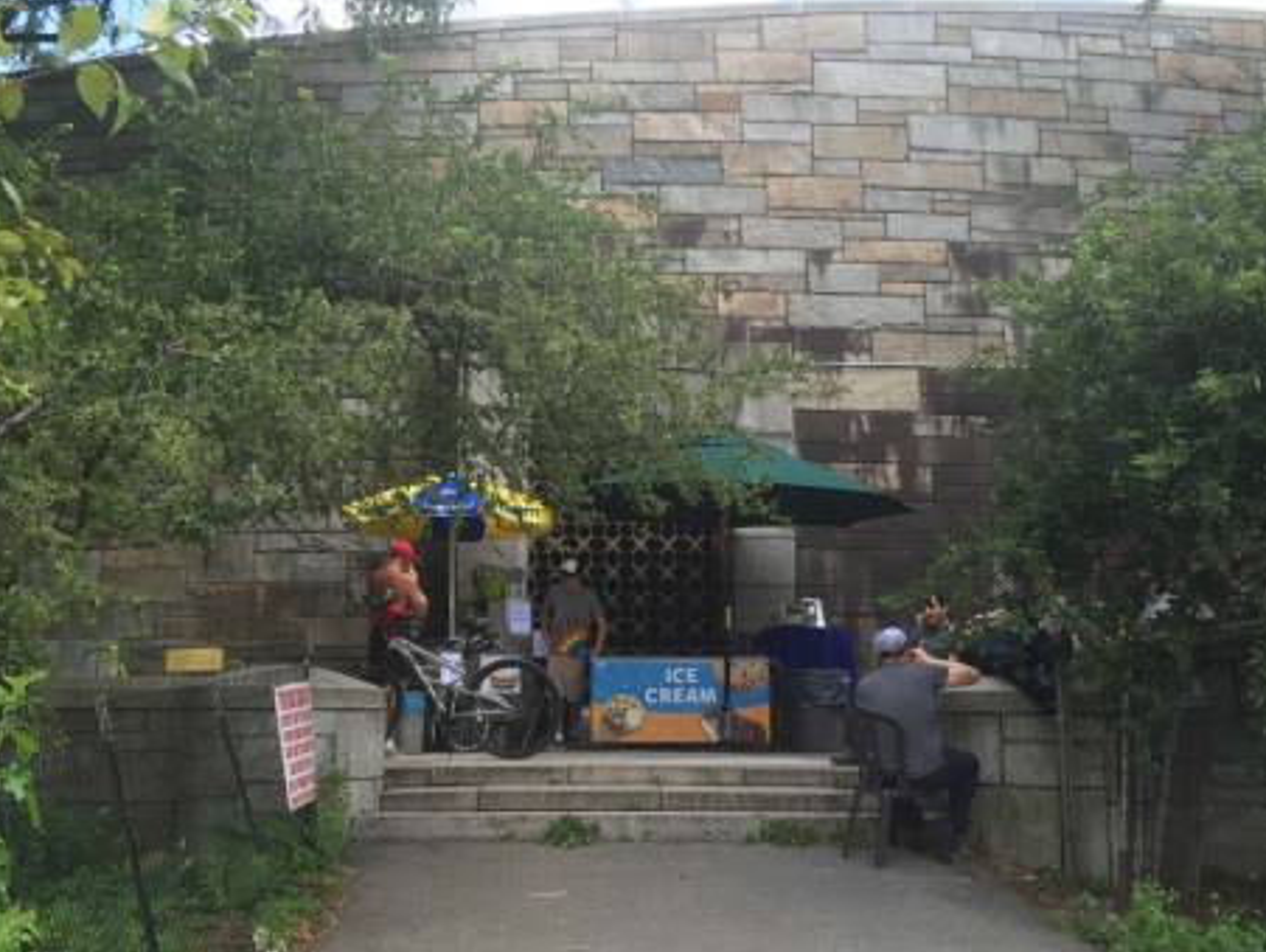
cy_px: 528
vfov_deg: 38.7
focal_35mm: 37
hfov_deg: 50.0
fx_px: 1354
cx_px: 567
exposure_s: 1/408
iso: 32
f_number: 2.2
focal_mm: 4.15
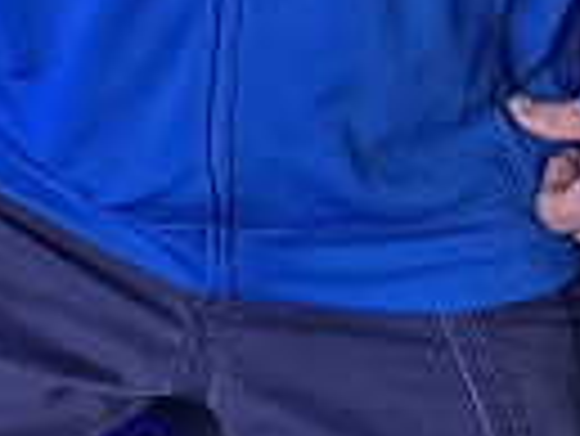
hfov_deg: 14.3
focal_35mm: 119
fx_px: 1996
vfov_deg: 11.2
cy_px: -467
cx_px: -504
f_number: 1.7
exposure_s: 1/120
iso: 200
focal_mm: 6.3
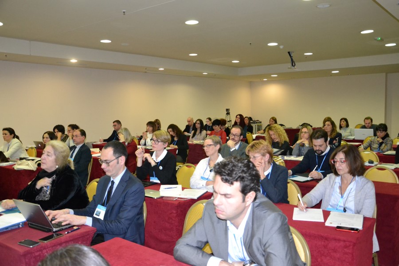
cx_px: 200
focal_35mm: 32
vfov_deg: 41.7
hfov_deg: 59.5
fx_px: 349
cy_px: 133
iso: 3200
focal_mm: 21
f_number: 3.8
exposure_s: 1/60
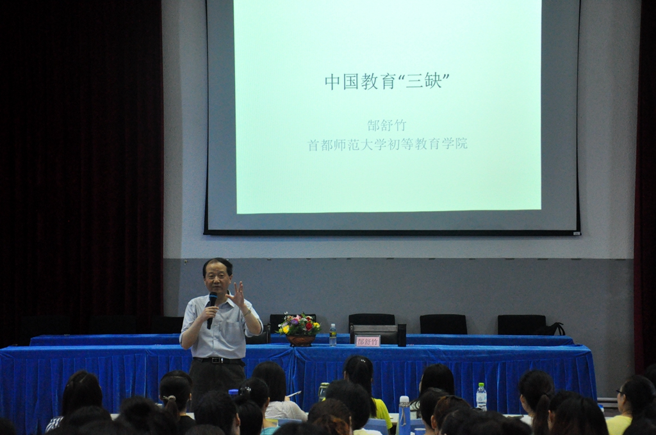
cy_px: 218
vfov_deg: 15.7
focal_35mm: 87
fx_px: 1583
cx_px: 328
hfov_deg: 23.4
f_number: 5
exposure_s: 1/80
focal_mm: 58
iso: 2500
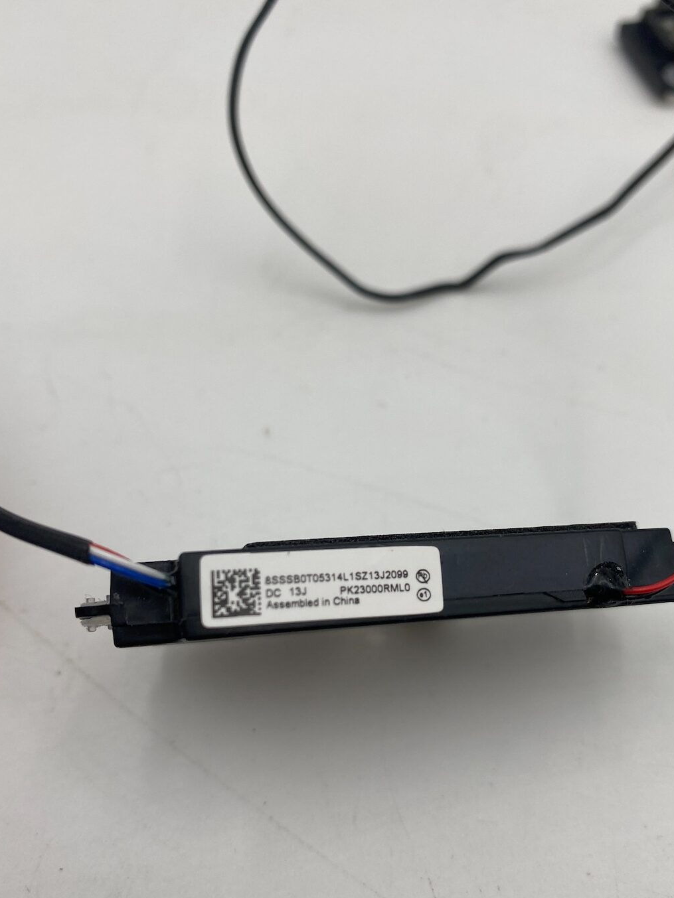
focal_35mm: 31
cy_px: 493
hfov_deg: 45.3
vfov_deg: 58.2
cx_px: 383
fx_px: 805
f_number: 1.8
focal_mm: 4.25
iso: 32
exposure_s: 1/273
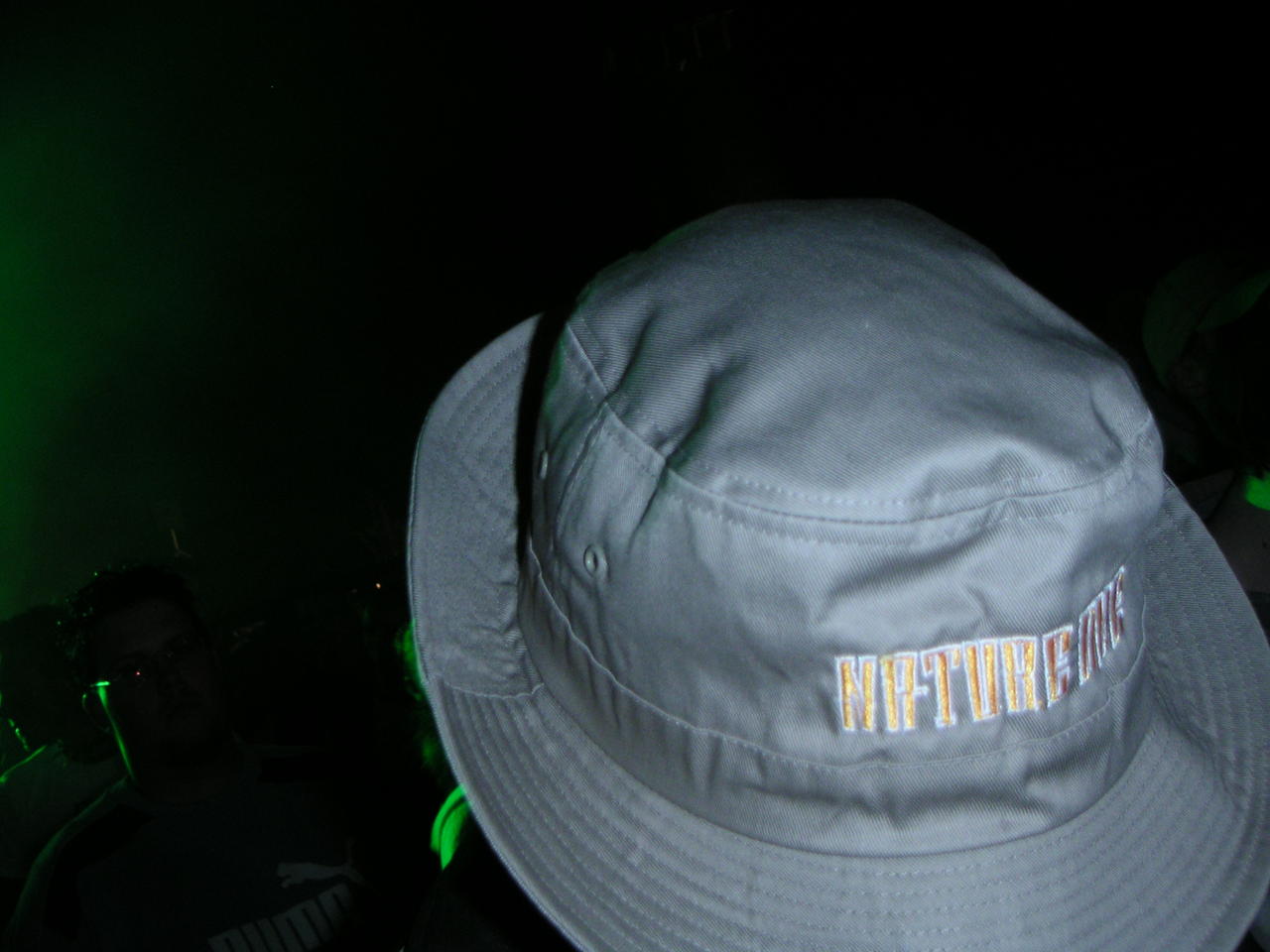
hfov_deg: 49.0
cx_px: 635
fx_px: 1394
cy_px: 476
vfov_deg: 37.7
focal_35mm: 38
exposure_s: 1/45
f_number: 2.8
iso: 100
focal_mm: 6
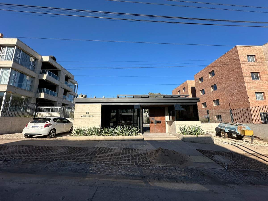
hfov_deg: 102.1
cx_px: 134
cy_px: 100
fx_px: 108
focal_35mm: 14
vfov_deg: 85.7
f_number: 2.2
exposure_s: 1/1618
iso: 40
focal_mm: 2.22
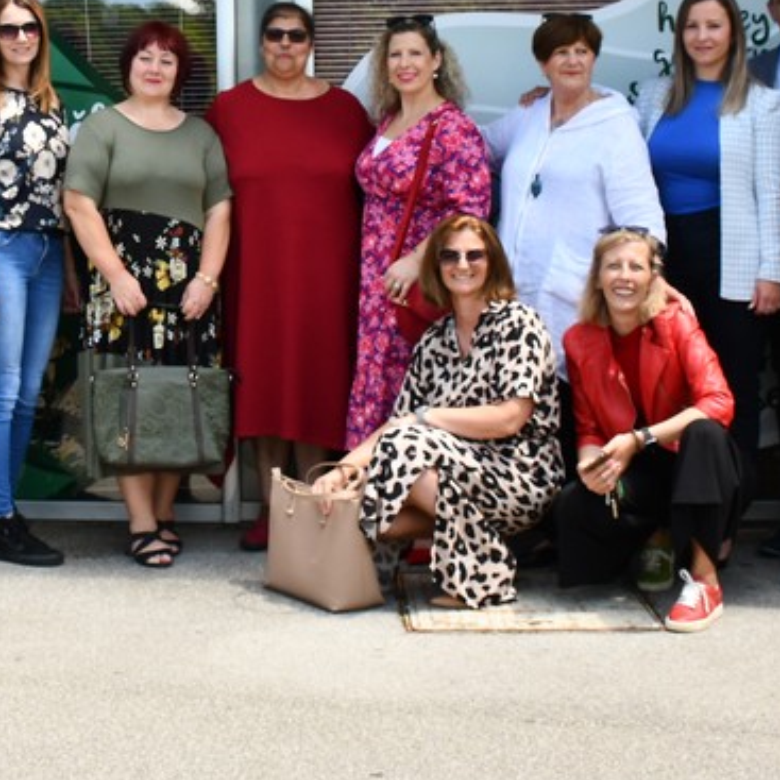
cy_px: 99
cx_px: 145
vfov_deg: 26.1
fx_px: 1632
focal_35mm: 64
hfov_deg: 26.3
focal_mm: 18
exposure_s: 1/250
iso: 200
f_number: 6.3
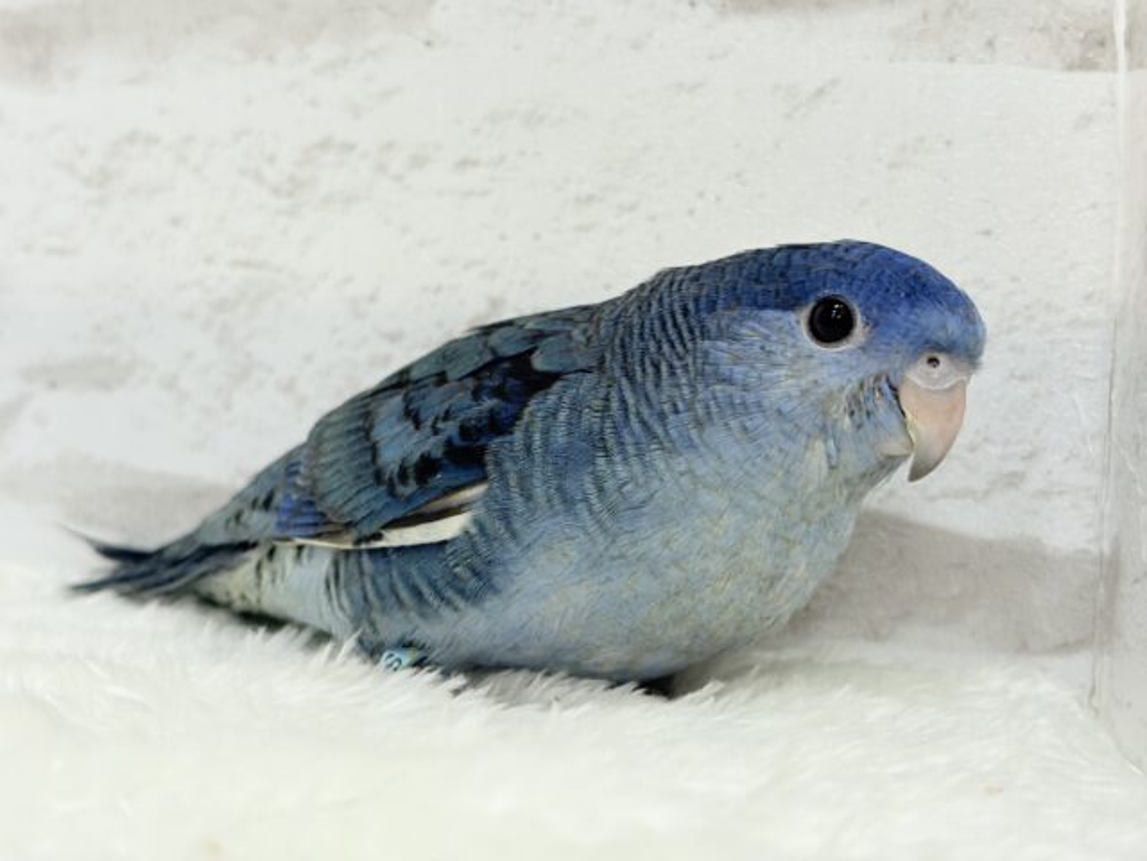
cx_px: 574
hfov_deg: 36.8
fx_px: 1723
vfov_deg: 28.0
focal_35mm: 52
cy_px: 430
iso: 125
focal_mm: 5.96
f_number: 1.6
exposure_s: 1/100
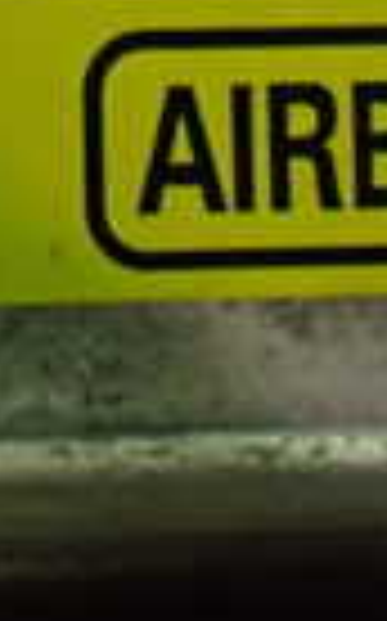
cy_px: -243
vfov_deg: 14.4
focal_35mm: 138
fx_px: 2334
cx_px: -256
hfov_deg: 9.1
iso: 640
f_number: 2.3
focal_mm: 5.4
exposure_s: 1/125
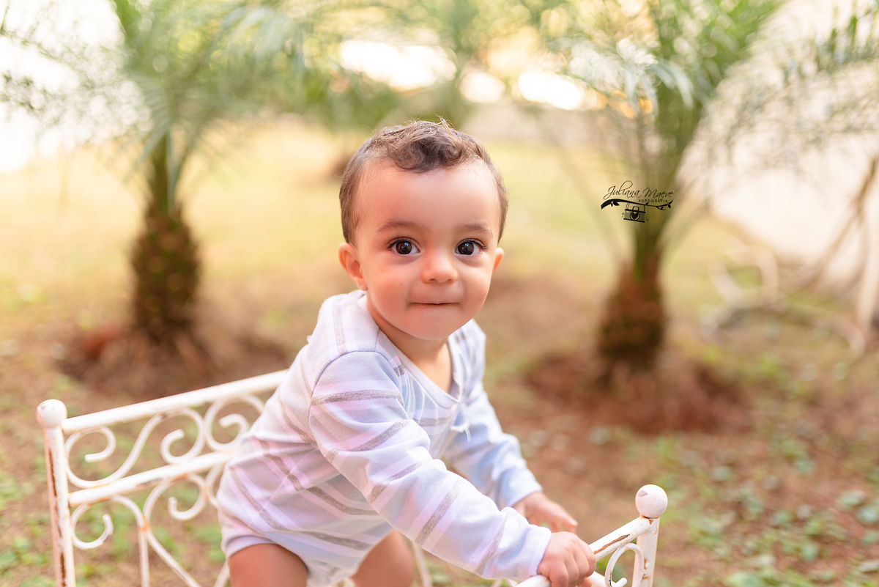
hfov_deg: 54.4
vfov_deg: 37.9
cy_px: 294
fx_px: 855
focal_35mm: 35
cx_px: 440
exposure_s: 1/640
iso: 100
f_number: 1.4
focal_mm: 35
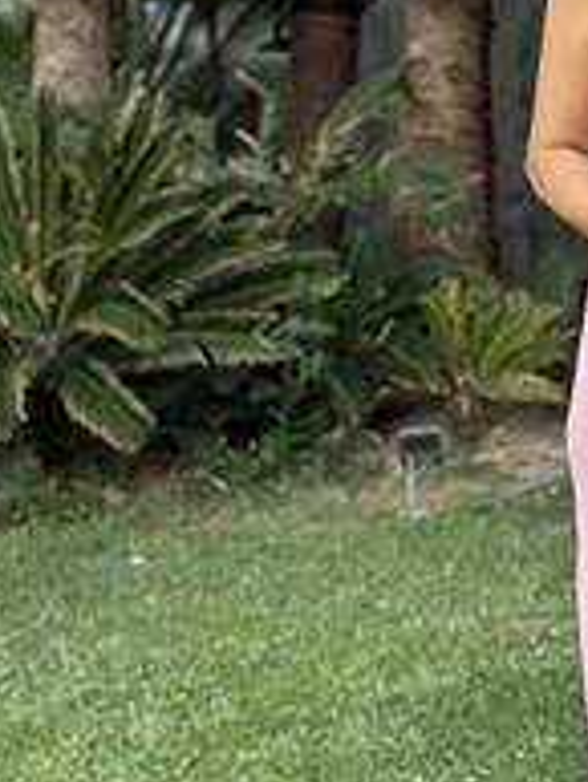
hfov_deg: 11.5
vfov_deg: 15.6
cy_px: 328
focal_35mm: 126
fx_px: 2851
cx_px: 742
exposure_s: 1/223
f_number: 1.78
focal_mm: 6.86
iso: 80
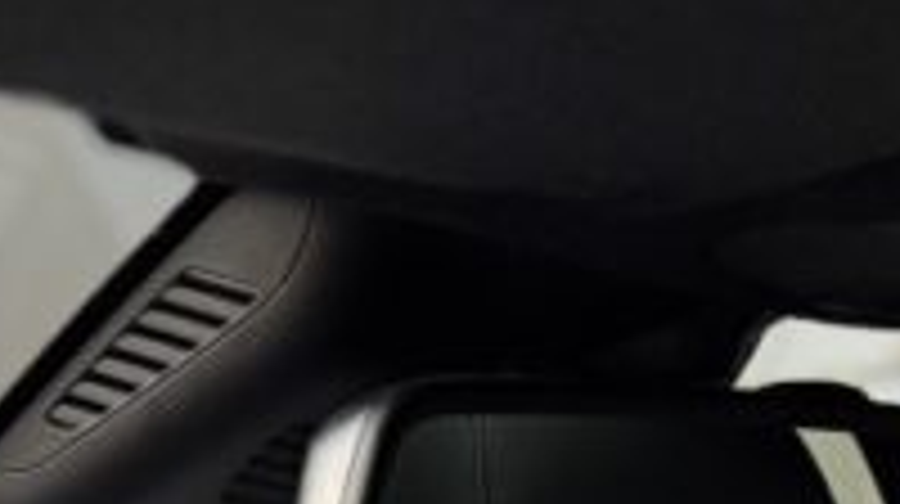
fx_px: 3743
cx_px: 508
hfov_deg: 13.7
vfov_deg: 6.4
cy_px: 1935
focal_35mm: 157
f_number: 1.78
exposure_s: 1/60
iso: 250
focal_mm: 6.76
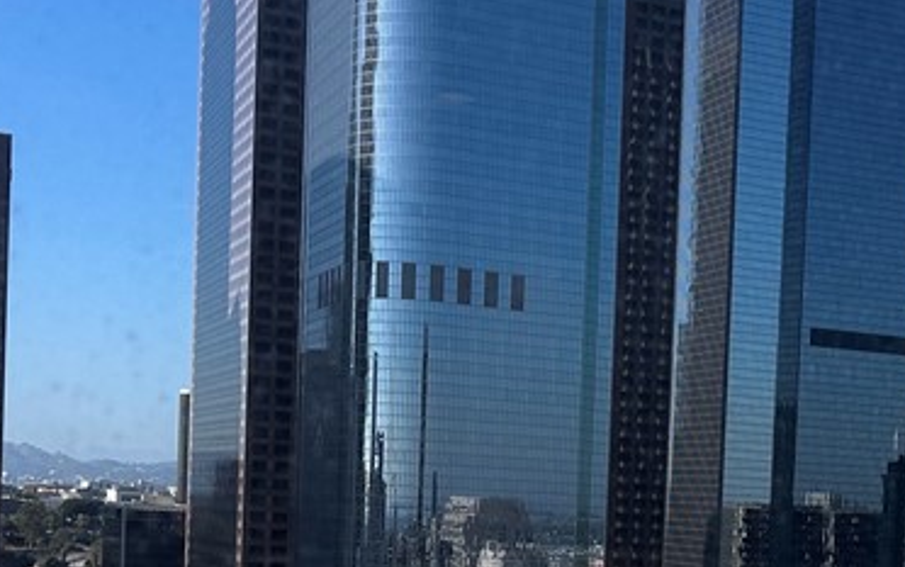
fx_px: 1728
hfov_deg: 28.2
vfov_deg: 18.1
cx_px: 820
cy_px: 572
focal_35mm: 70
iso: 80
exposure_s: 1/2110
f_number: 1.78
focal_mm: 6.86
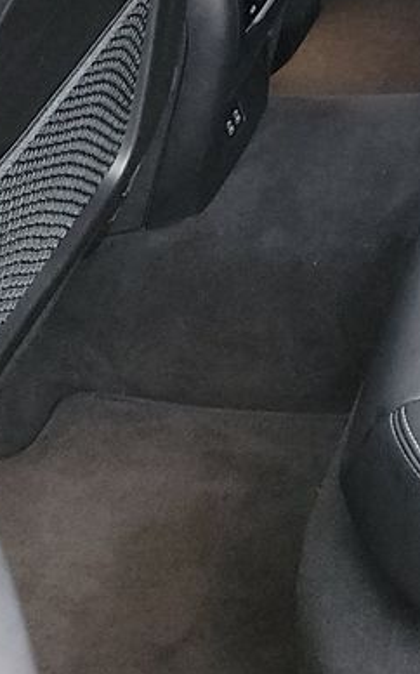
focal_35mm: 105
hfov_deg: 11.6
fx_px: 1926
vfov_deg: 18.2
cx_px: 724
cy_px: -252
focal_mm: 6.7
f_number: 1.8
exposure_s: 1/59
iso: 1017
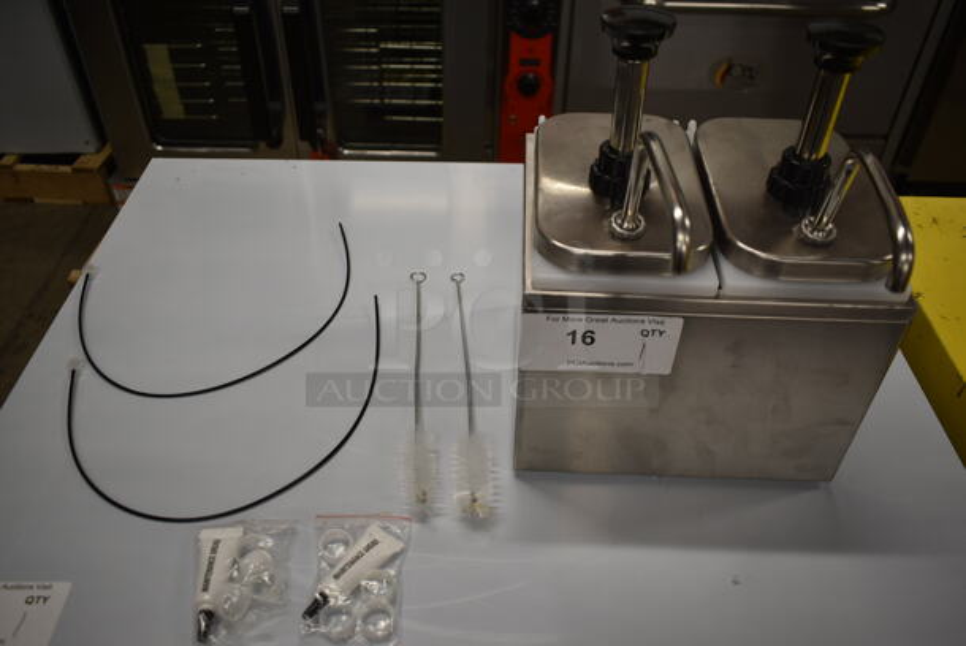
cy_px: 323
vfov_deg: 43.7
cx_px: 483
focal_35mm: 30
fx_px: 806
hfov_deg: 61.9
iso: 160
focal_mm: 20
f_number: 3.5
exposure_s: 1/30
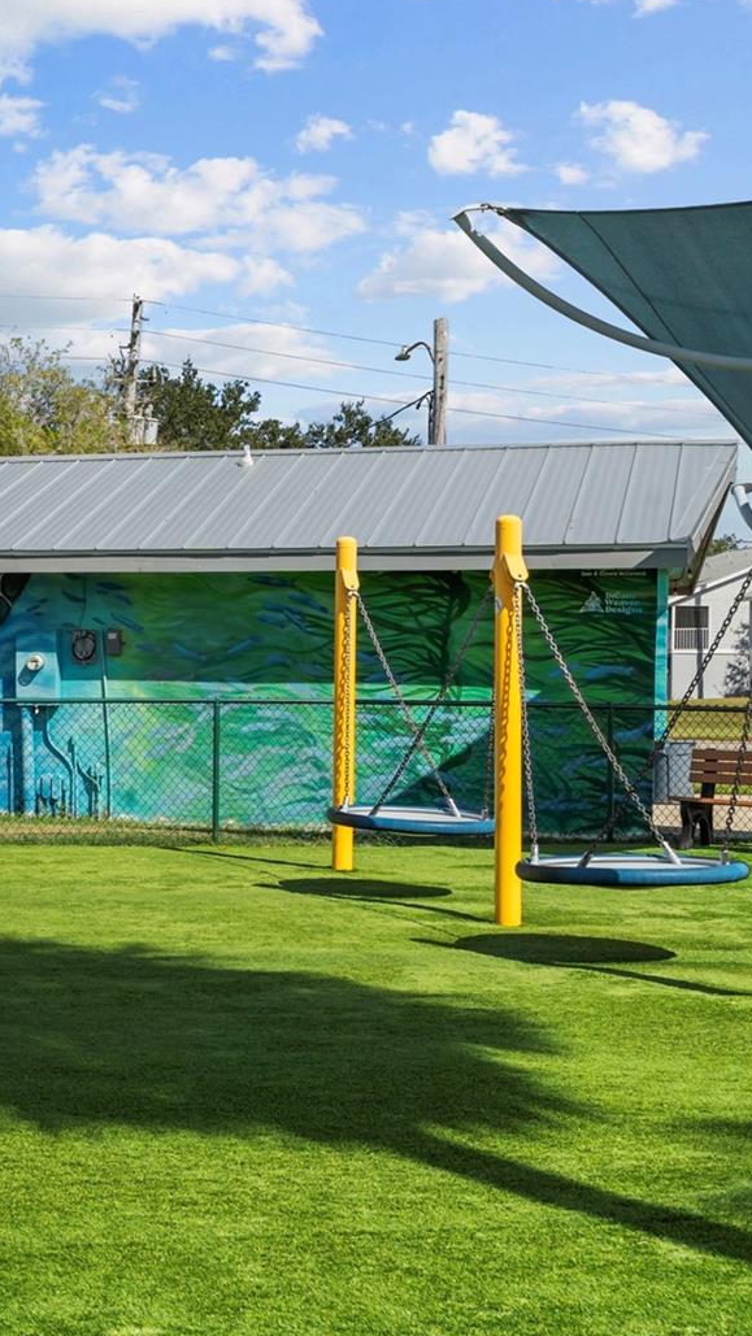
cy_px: 657
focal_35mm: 57
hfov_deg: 19.6
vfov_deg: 36.6
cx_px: -188
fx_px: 2020
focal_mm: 35
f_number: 9
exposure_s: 1/400
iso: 250
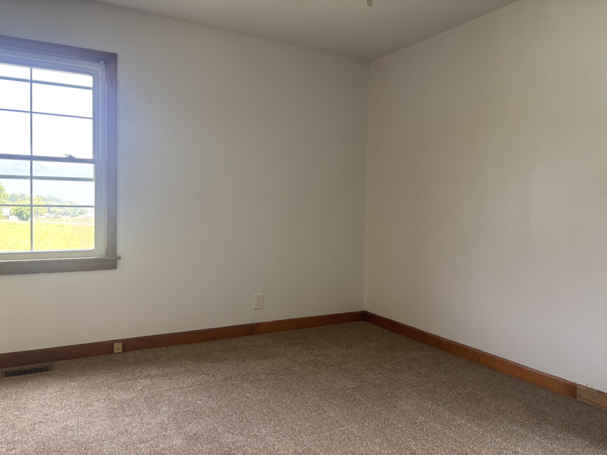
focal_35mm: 26
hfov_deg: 67.3
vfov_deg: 53.1
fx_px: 456
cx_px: 304
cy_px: 228
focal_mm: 5.96
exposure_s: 1/121
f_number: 1.6
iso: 125
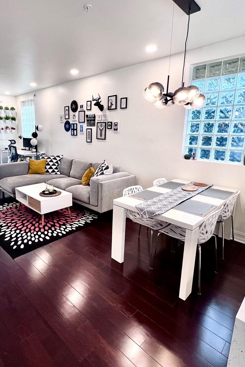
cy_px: 174
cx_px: 96
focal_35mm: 19
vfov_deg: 86.8
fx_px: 194
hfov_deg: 63.8
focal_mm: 1.57
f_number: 1.8
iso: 125
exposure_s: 1/120
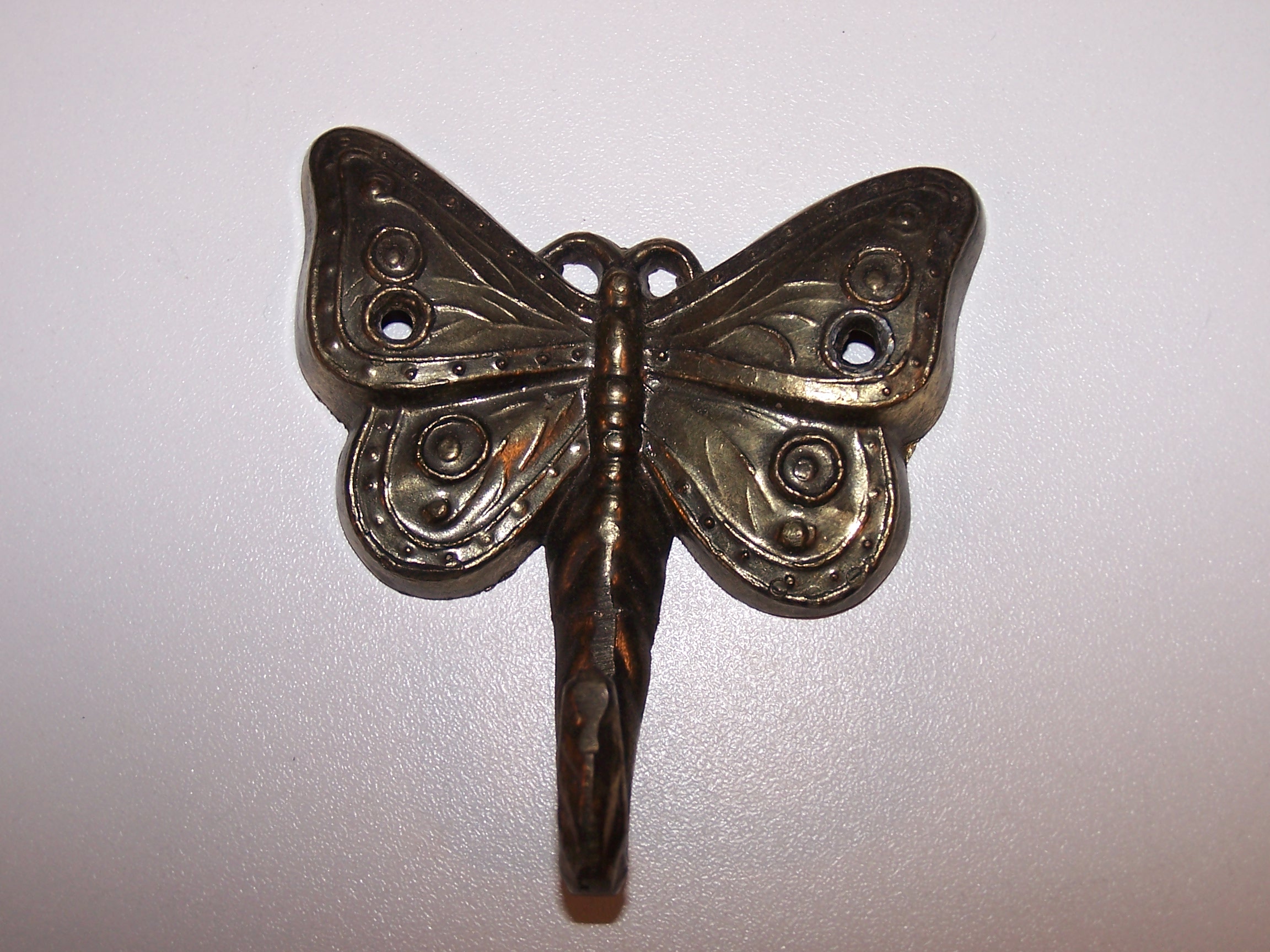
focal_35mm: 64
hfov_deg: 30.3
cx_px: 635
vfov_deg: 22.9
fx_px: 2348
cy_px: 476
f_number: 3.2
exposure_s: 1/60
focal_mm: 10.7
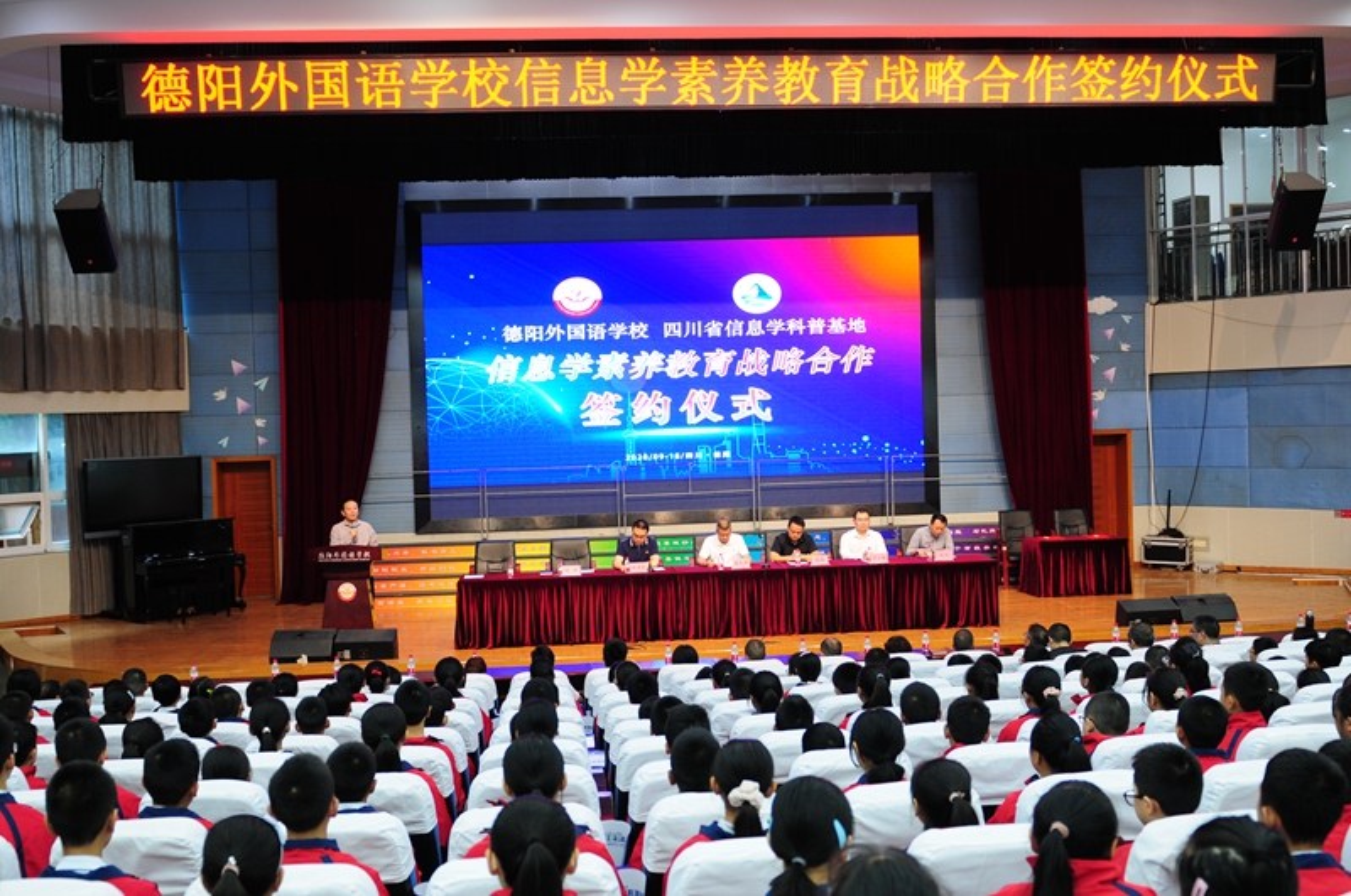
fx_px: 1349
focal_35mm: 36
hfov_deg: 53.2
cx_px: 676
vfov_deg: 36.8
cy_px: 448
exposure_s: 1/30
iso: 400
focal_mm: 24
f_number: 2.8
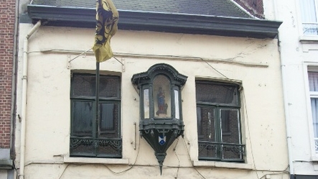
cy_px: 156
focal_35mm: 59
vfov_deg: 20.0
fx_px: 497
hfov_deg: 35.5
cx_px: 159
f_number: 3.2
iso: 80
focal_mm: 7.1
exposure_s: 1/60
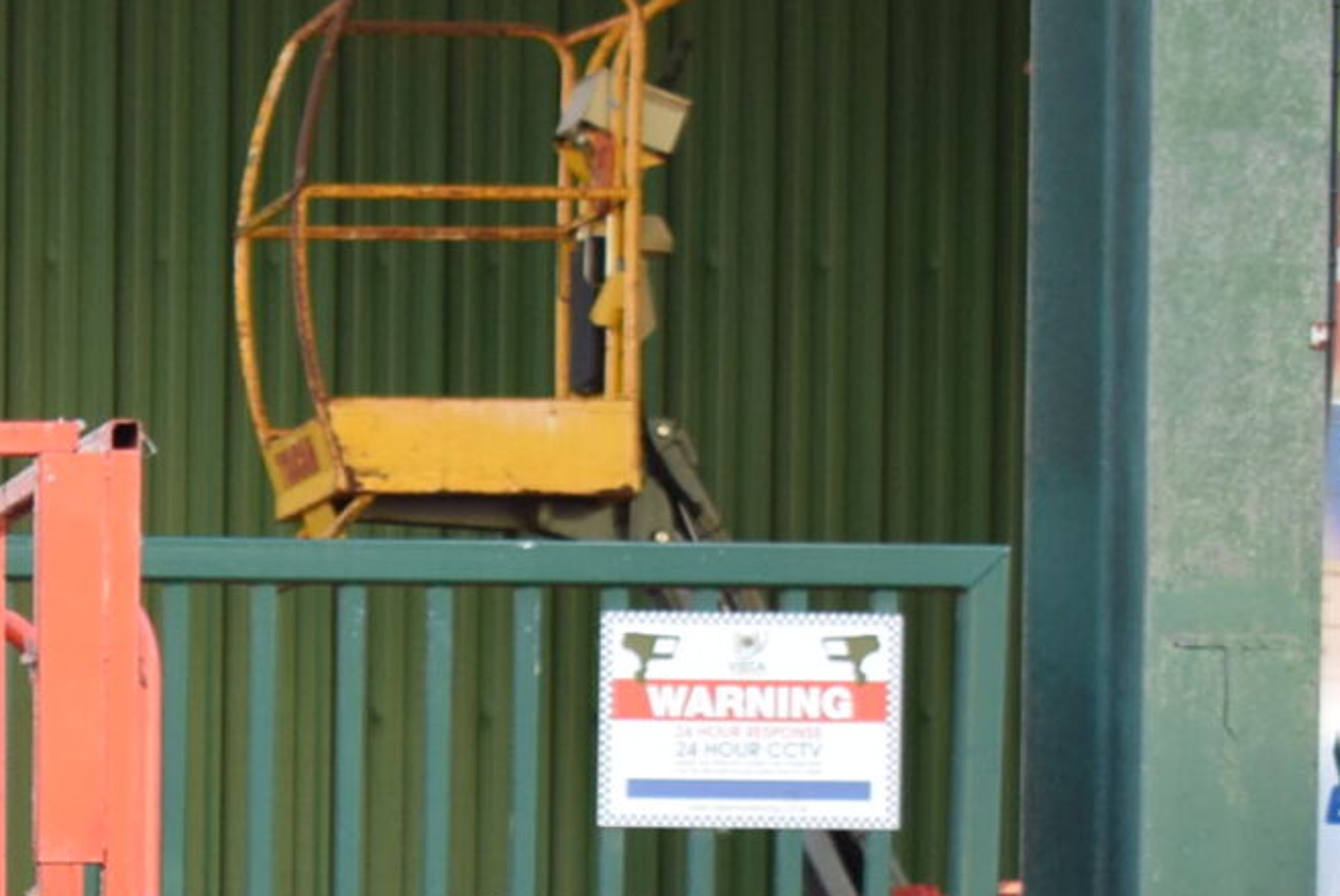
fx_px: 9127
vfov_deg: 5.5
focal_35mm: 245
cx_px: -1057
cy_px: 1557
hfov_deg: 8.1
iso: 400
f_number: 6.3
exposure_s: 1/125
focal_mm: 42
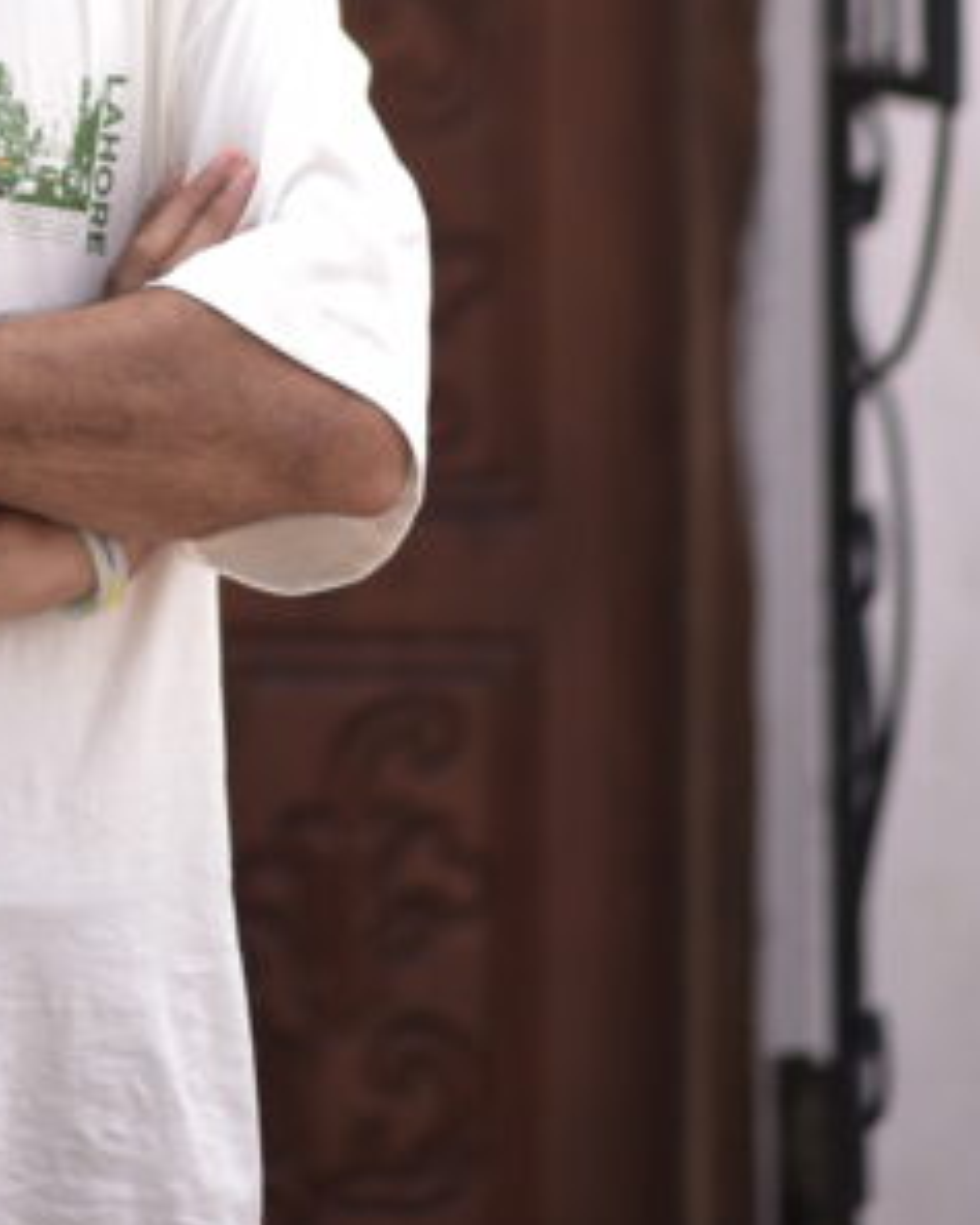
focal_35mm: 242
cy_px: -598
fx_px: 8769
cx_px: -207
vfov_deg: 7.8
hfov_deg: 6.4
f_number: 1.8
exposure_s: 1/800
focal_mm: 85
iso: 100
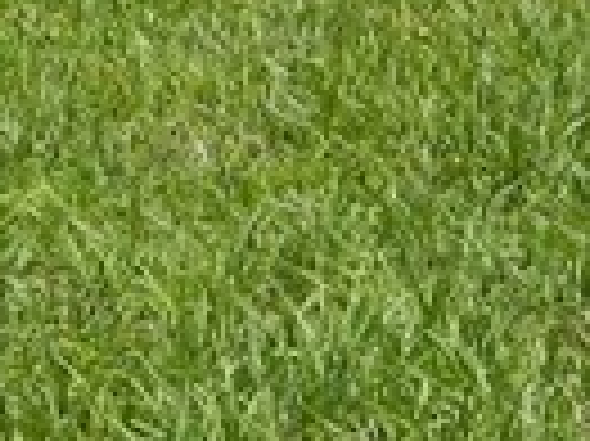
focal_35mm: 445
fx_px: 7578
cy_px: -495
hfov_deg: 4.5
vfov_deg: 3.3
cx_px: 419
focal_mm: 10.2
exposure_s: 1/200
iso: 110
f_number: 10.7
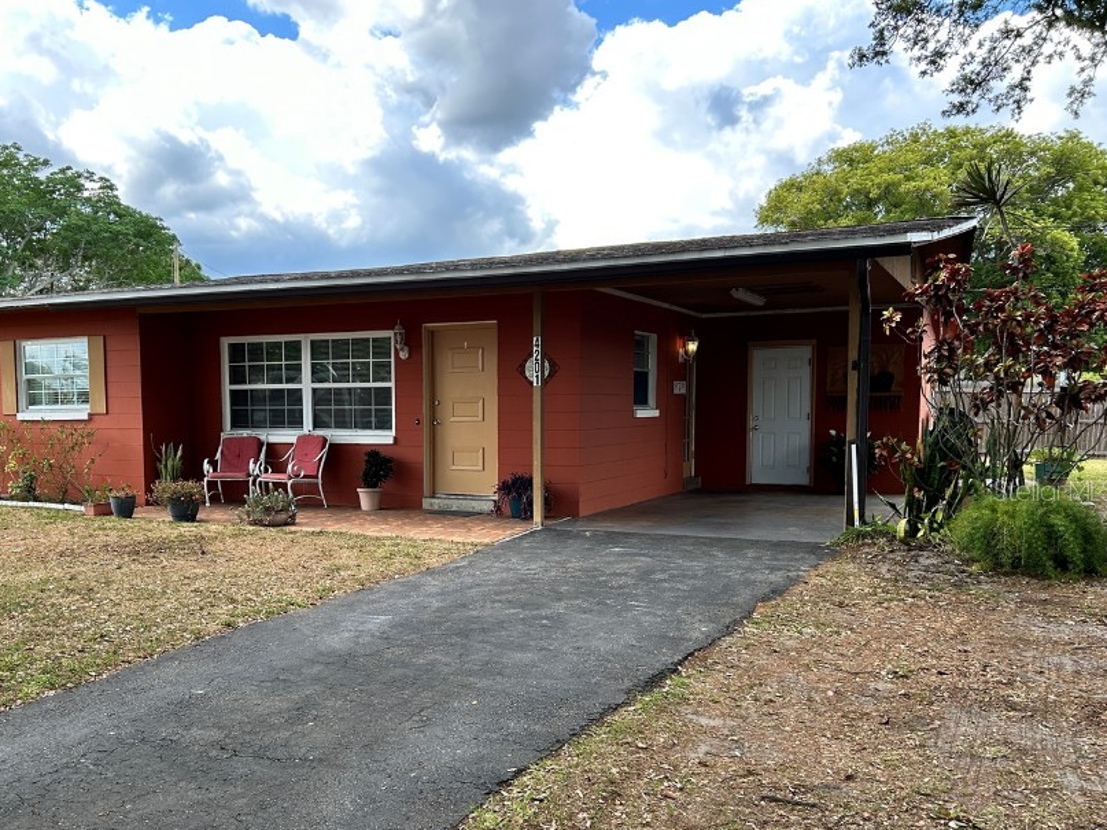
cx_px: 420
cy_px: 490
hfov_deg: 54.8
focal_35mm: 33
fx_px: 1055
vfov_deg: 42.8
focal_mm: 5.7
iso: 50
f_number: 1.5
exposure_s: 1/621
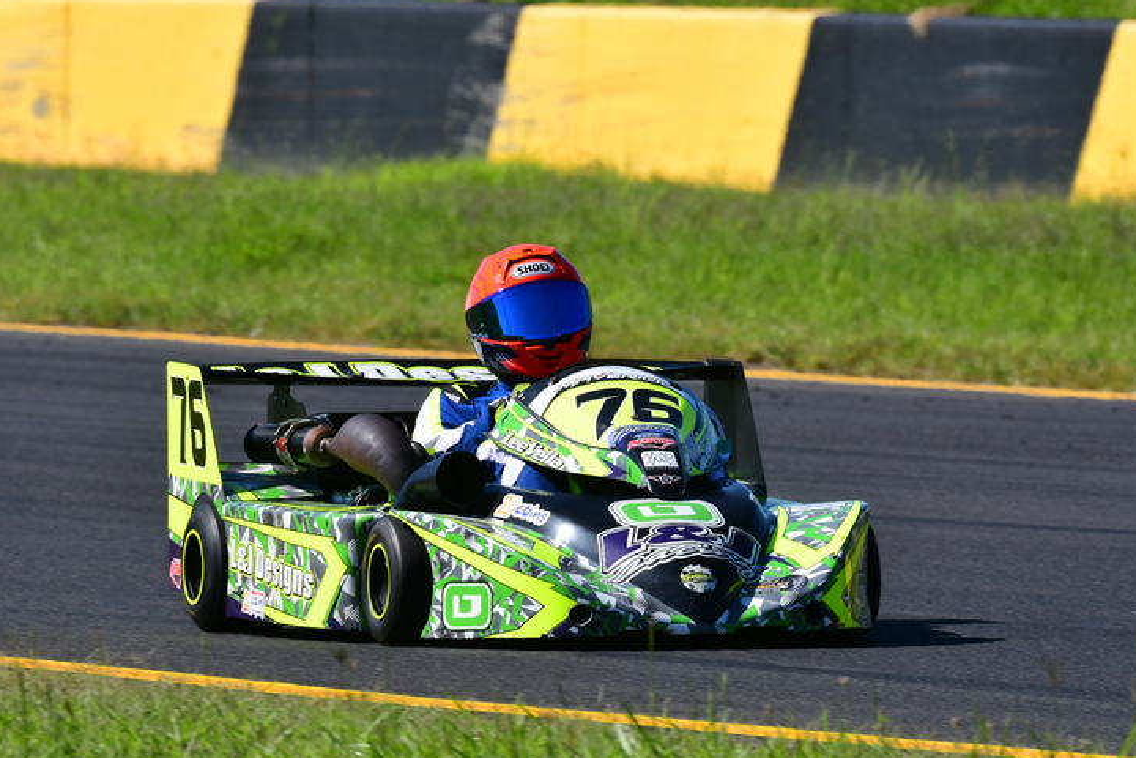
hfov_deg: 2.5
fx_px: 26258
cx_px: 551
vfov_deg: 1.7
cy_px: 392
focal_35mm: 832
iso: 500
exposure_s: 1/640
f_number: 13
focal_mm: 500
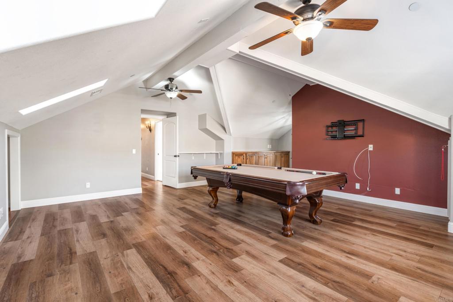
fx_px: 213
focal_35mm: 17
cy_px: 151
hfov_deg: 93.6
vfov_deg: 70.8
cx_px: 226
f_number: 9
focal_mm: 16.9
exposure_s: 1/1.25
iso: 320
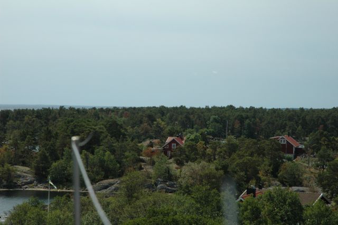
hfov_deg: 19.5
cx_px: 169
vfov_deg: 13.0
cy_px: 112
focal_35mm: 105
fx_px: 985
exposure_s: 1/800
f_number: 14
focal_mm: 70
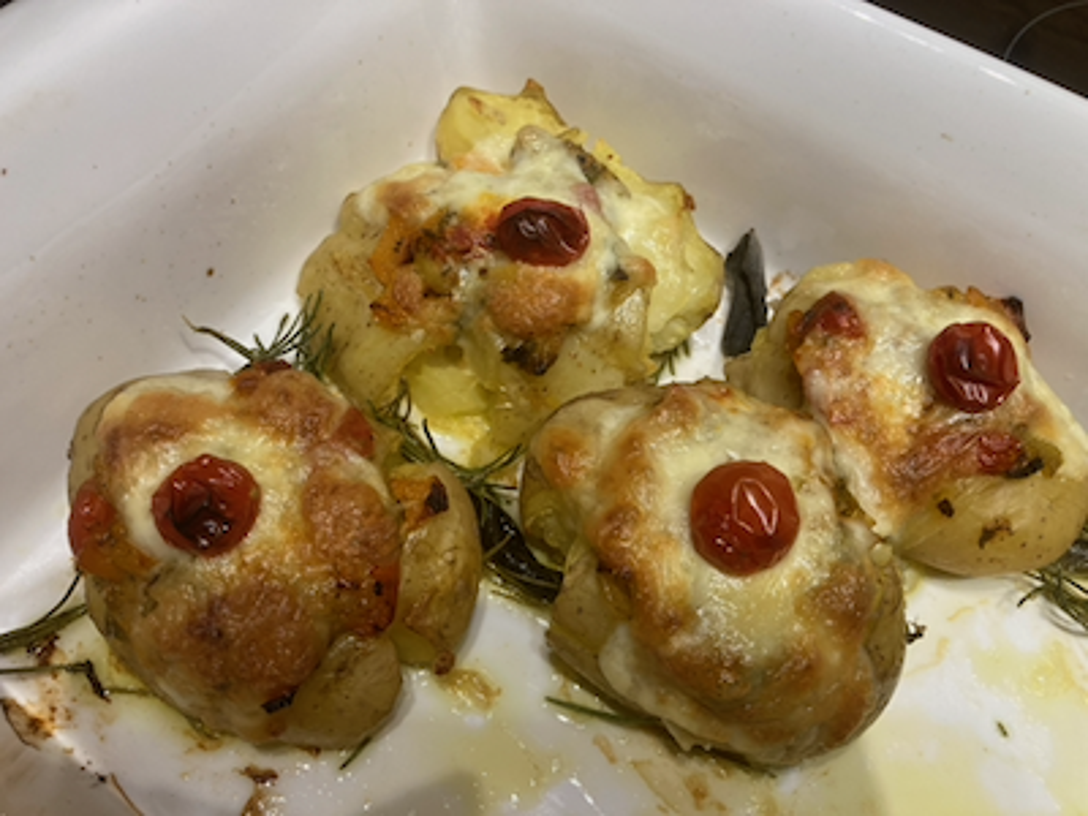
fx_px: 880
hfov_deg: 63.4
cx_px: 544
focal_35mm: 28
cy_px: 408
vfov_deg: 49.7
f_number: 1.8
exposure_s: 1/50
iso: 50
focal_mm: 3.99
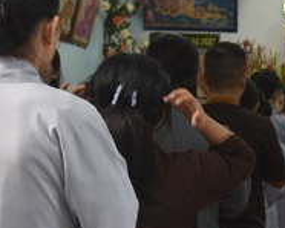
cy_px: 130
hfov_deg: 16.3
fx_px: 971
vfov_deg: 13.4
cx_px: 300
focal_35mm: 115
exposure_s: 1/80
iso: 400
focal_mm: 35
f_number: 4.5
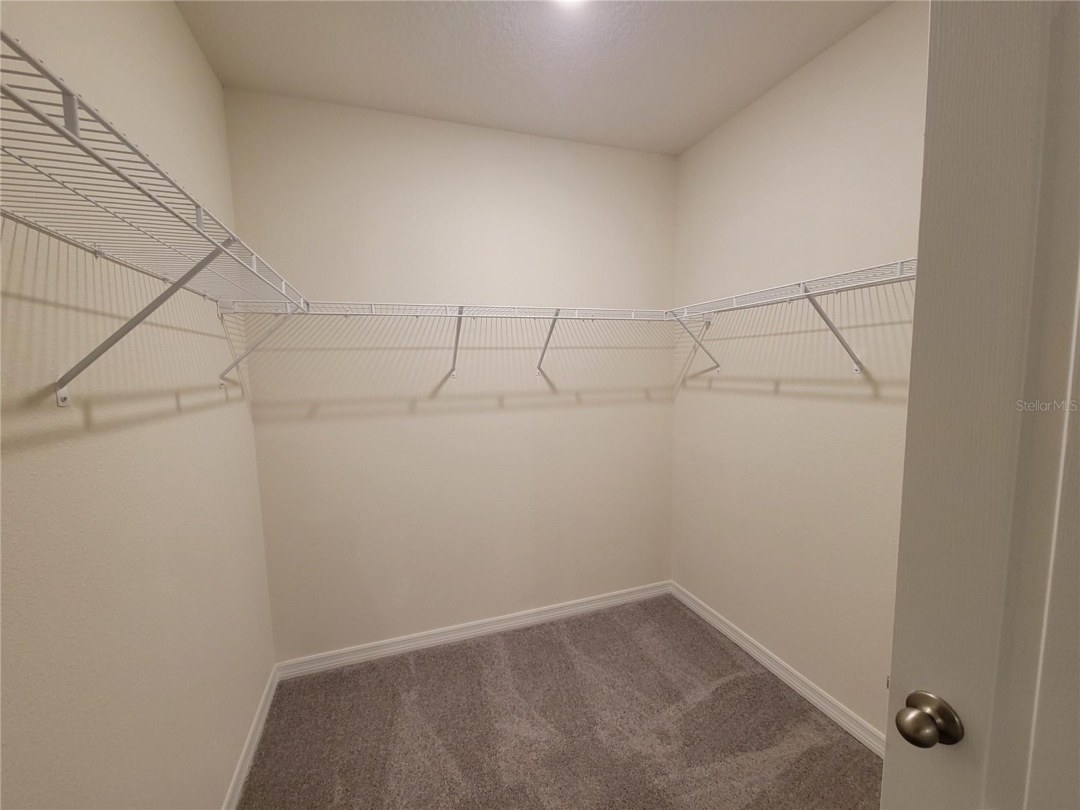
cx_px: 540
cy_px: 405
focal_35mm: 13
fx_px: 406
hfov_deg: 106.2
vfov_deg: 89.9
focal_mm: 2.2
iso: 400
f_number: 2.2
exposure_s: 1/60
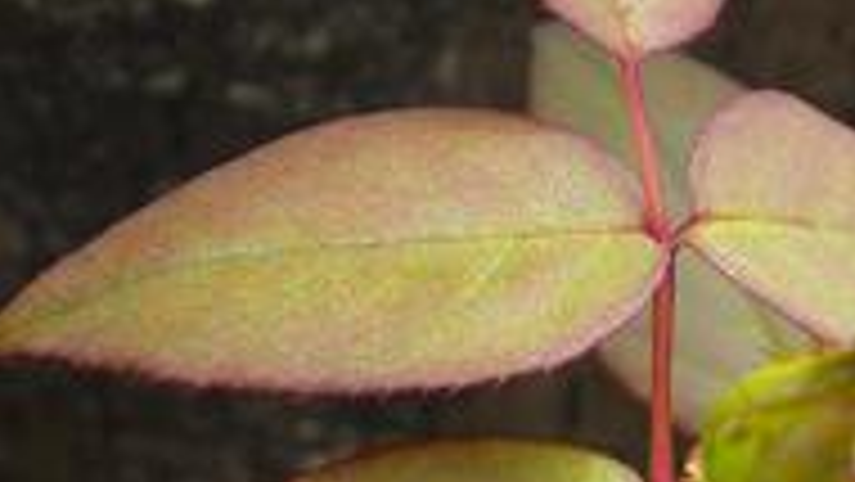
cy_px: 536
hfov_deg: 24.4
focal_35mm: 86
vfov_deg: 13.8
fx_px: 1950
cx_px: 673
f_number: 3.5
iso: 163
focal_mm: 7.4
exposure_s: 1/422
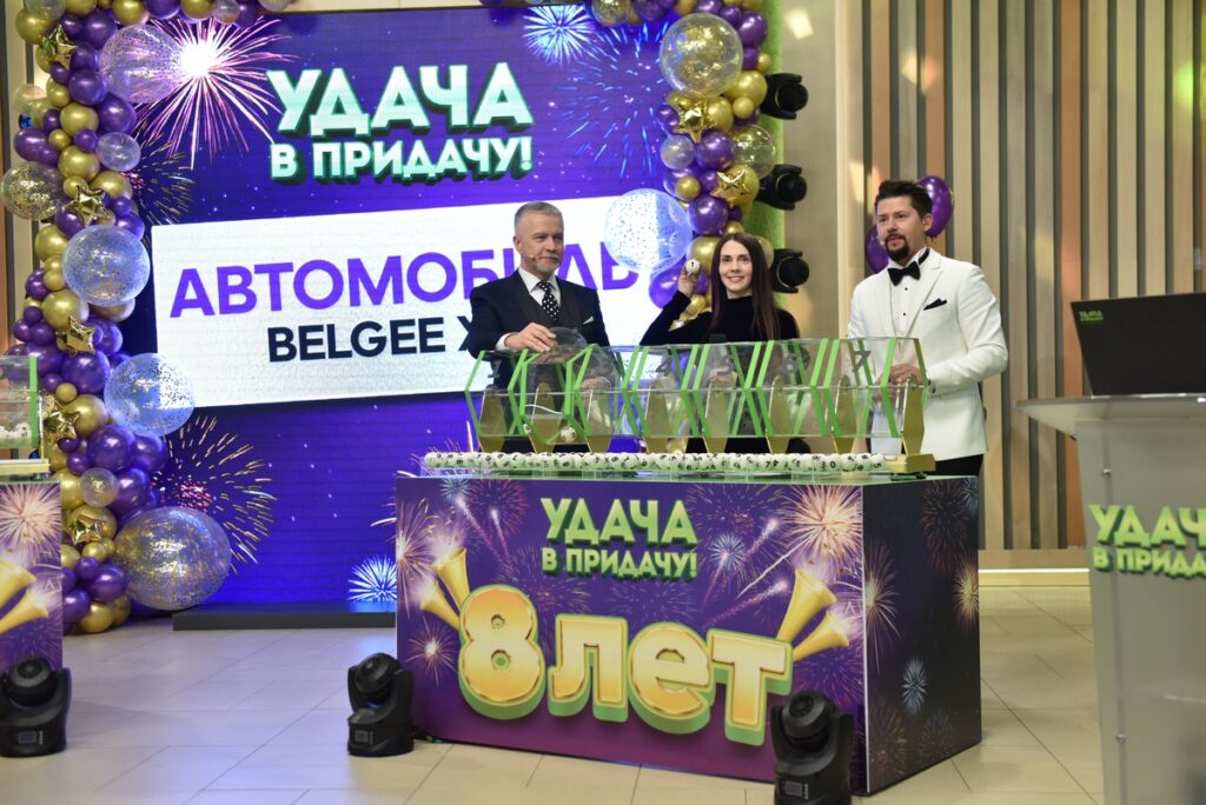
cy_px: 402
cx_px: 603
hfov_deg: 39.6
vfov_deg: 27.0
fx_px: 1676
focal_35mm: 50
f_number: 3.5
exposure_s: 1/200
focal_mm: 50
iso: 1250
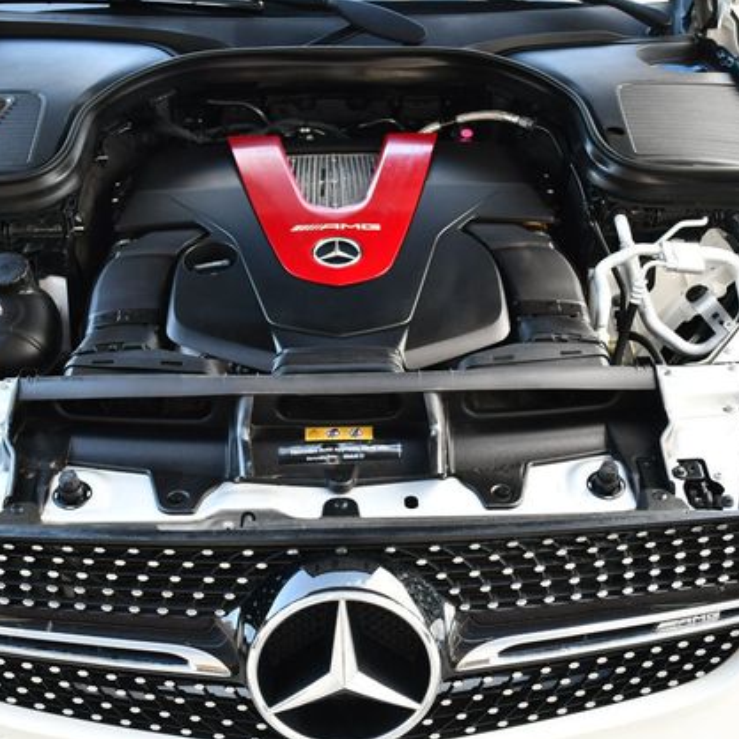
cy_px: 376
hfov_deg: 36.1
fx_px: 1135
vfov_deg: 36.1
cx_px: 353
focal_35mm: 47
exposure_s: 1/250
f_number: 3.5
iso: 500
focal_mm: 18
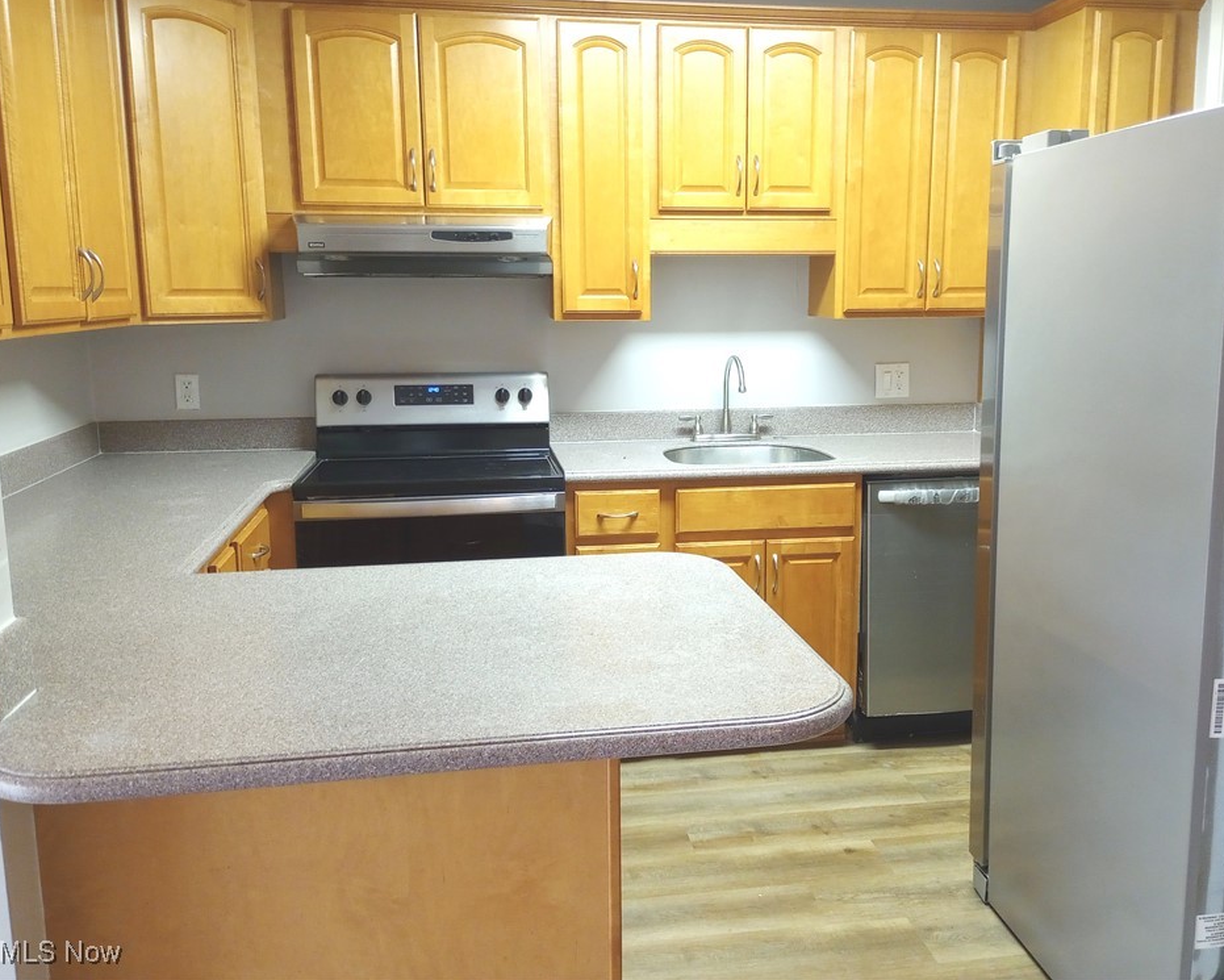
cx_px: 662
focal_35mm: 30
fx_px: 1087
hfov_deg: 58.7
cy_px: 476
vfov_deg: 48.5
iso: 1018
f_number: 1.8
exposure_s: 1/24
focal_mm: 4.27
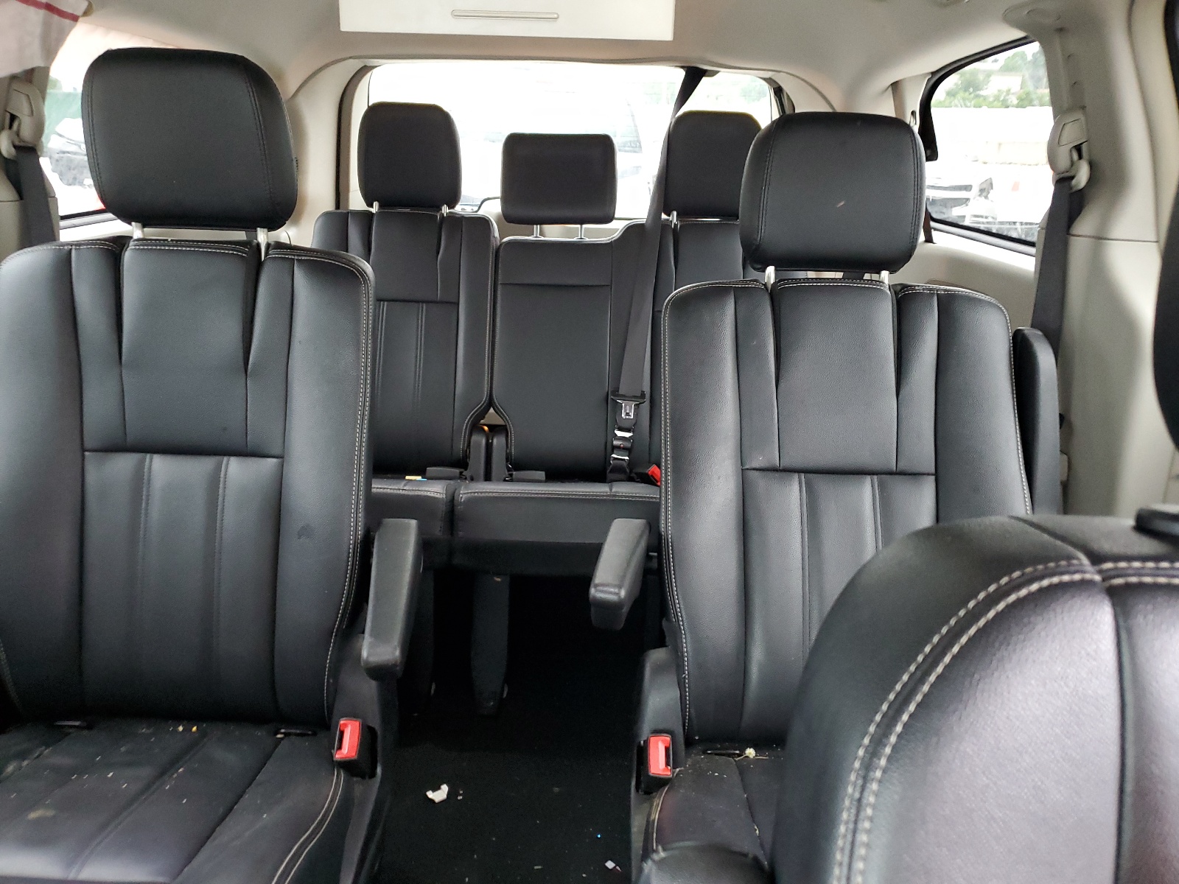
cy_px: 442
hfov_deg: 67.3
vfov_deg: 53.1
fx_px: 886
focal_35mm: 26
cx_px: 590
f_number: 1.5
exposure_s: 1/24
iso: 303
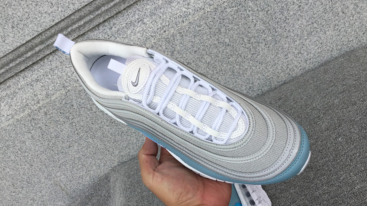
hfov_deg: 58.0
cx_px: 184
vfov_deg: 34.5
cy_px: 129
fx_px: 331
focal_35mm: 34
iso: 25
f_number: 2.4
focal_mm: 3.3
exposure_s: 1/448
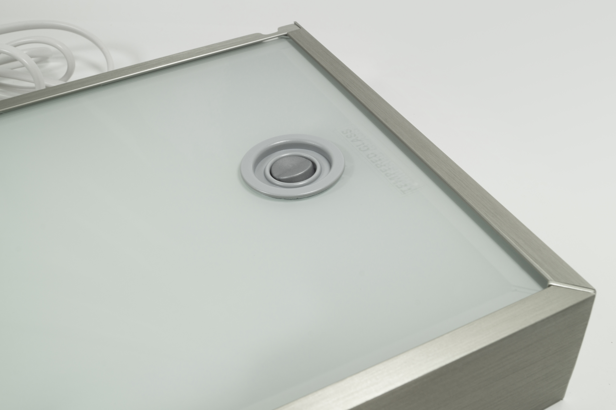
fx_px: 718
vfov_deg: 31.9
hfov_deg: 46.4
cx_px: 308
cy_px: 205
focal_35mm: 42
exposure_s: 1/10
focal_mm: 28
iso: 100
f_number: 18
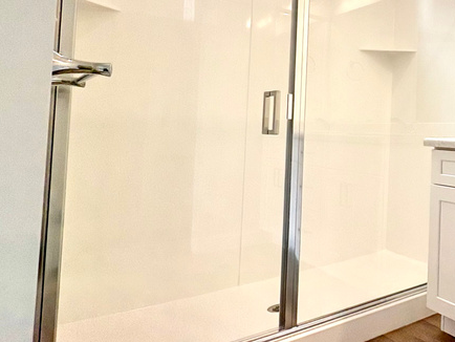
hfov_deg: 43.7
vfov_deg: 42.3
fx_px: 434
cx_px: 493
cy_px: 109
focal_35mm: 33
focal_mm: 2.22
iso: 64
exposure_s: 1/230
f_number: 2.2
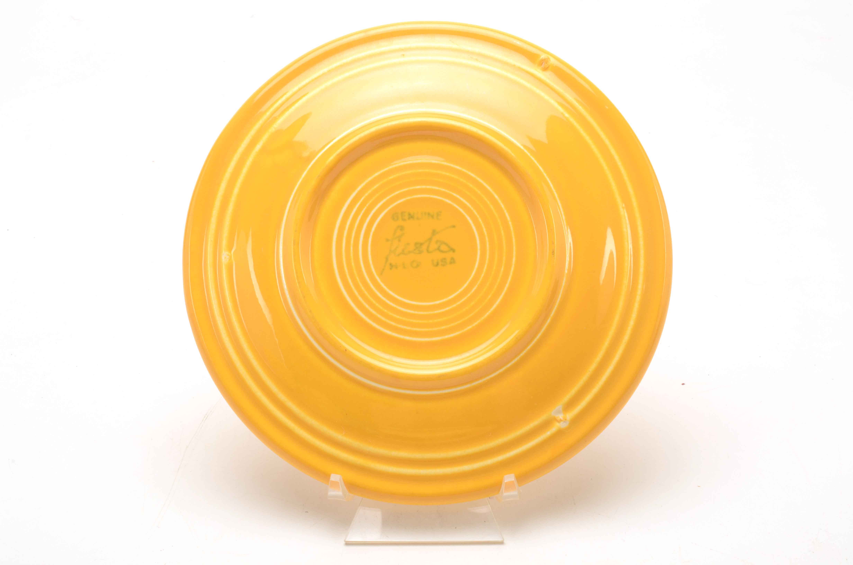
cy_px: 282
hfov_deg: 32.0
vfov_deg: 21.5
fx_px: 1490
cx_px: 426
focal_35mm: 63
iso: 100
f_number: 25
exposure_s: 1/160
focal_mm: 42
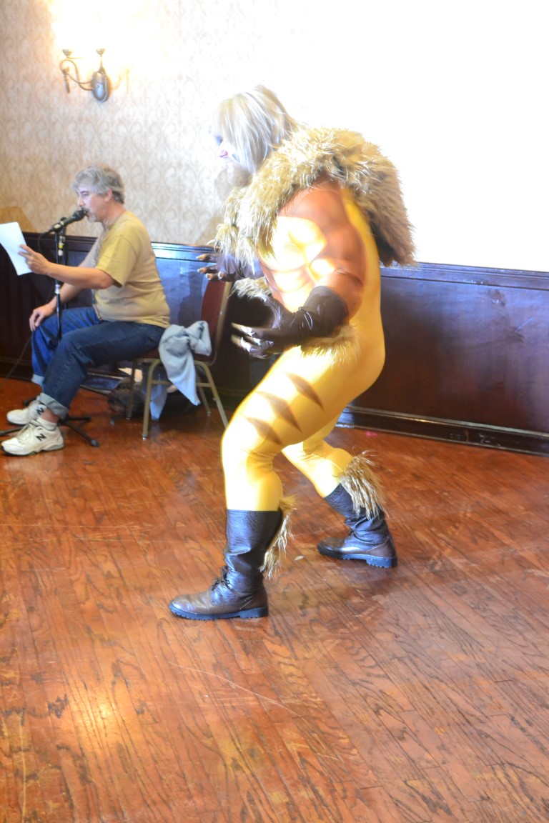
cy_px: 412
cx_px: 274
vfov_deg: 37.9
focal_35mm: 52
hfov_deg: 25.8
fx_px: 1201
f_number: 5
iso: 3200
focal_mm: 35
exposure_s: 1/15
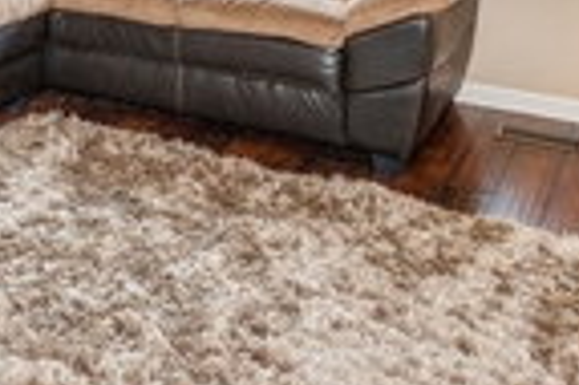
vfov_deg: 20.2
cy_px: -203
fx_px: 916
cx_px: 123
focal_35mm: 57
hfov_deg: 34.1
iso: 400
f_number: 8
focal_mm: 17
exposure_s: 1/6
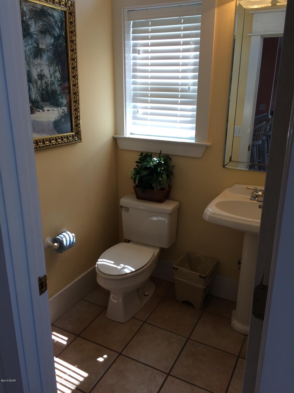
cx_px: 147
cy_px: 196
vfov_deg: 61.7
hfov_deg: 48.2
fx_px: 328
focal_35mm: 29
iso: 32
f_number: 2.2
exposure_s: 1/120
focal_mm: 4.15
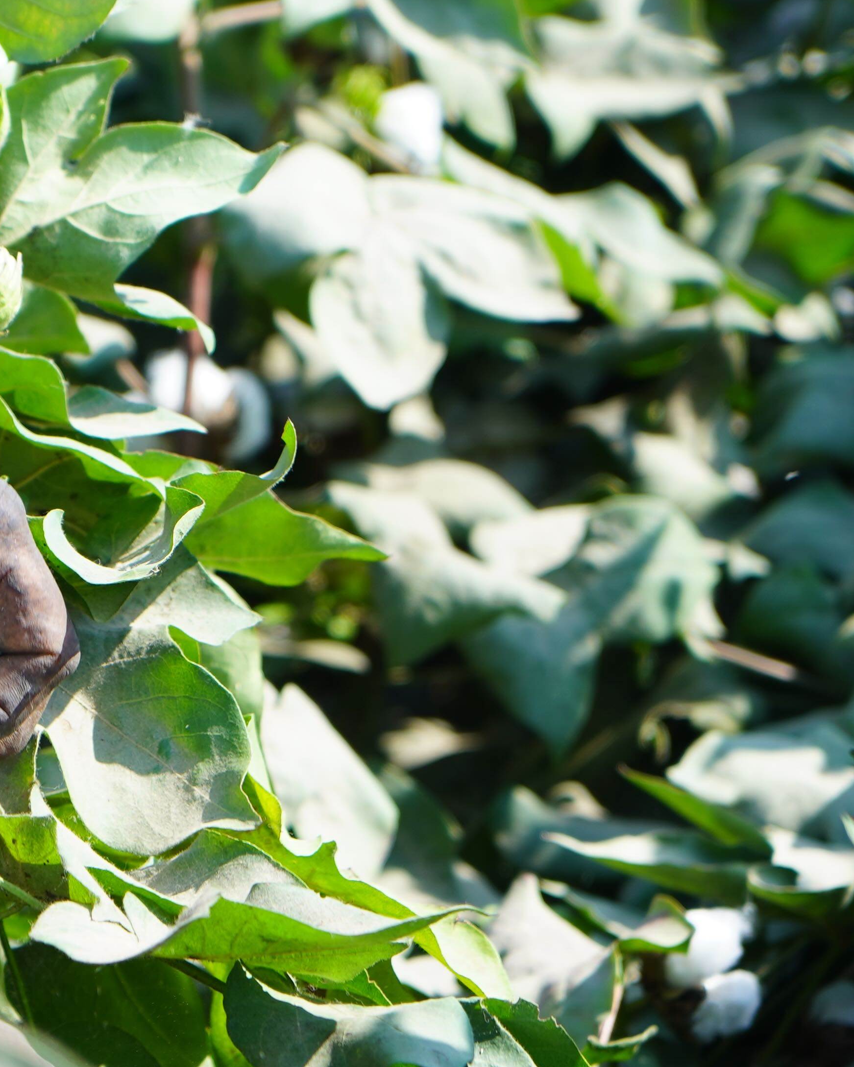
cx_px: 114
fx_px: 5624
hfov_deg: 8.7
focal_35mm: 178
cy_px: 575
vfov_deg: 10.8
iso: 100
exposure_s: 1/320
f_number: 4
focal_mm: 70
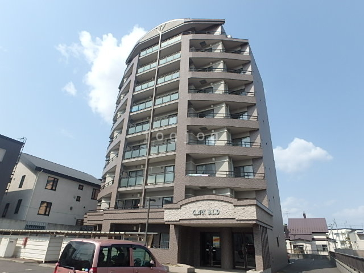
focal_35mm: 21
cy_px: 136
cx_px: 182
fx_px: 221
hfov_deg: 79.0
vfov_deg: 63.4
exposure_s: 1/500
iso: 125
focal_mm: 3.7
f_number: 6
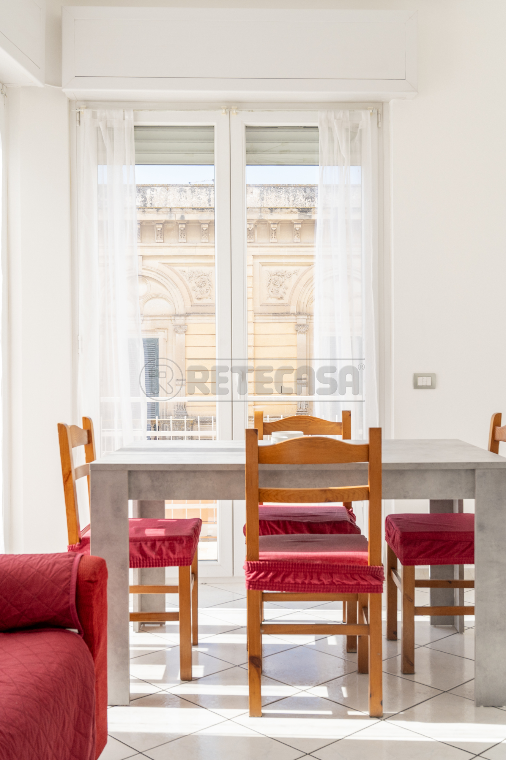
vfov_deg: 50.7
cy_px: 380
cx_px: 253
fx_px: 802
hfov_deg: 35.0
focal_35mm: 38
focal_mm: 38
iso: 800
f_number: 7.1
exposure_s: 1/500
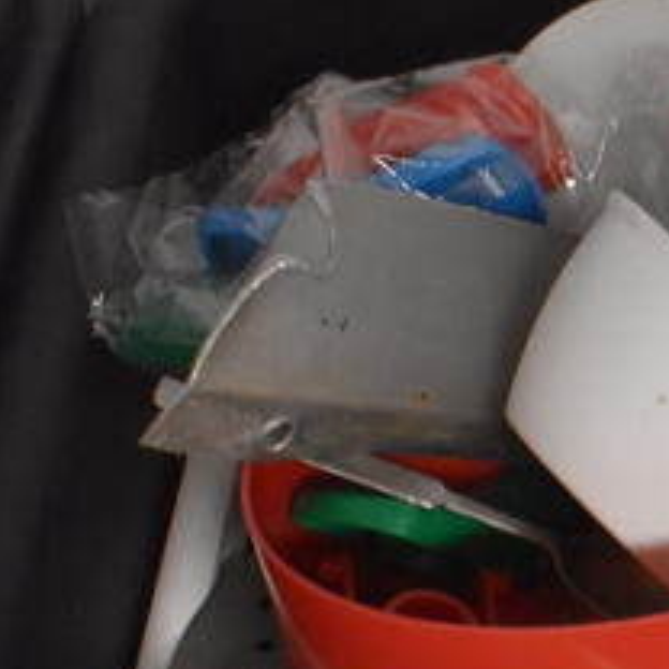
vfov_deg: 16.5
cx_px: 913
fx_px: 2208
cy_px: 822
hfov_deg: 16.2
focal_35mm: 101
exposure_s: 1/125
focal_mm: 18
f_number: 3.5
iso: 3200
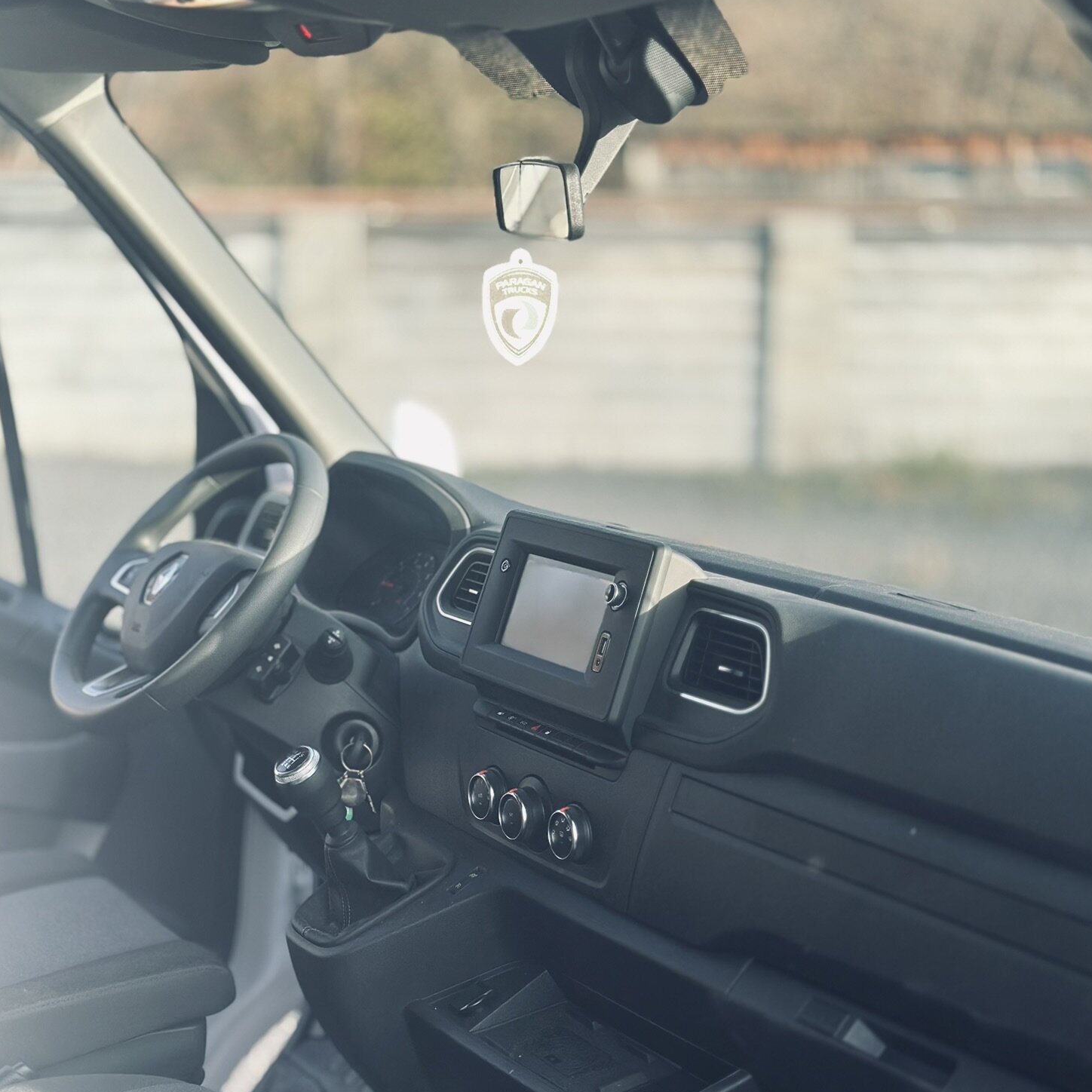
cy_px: 631
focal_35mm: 60
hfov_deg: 28.6
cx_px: 530
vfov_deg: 28.6
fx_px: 2141
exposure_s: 1/244
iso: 80
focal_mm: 6.86
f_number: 1.78
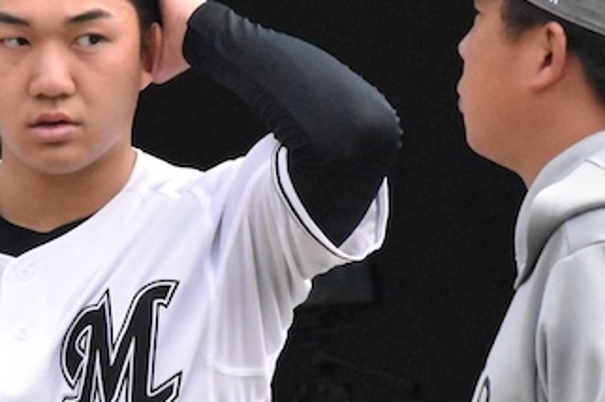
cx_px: 94
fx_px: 14834
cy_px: 183
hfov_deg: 2.3
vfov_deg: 1.6
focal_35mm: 884
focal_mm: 185
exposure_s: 1/4000
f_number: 14
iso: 10000
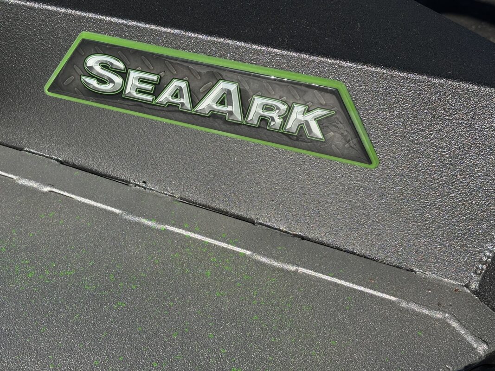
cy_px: 186
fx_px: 744
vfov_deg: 28.0
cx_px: 248
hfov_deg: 36.8
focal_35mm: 52
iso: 32
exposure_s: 1/4255
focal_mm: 5.96
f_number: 1.6
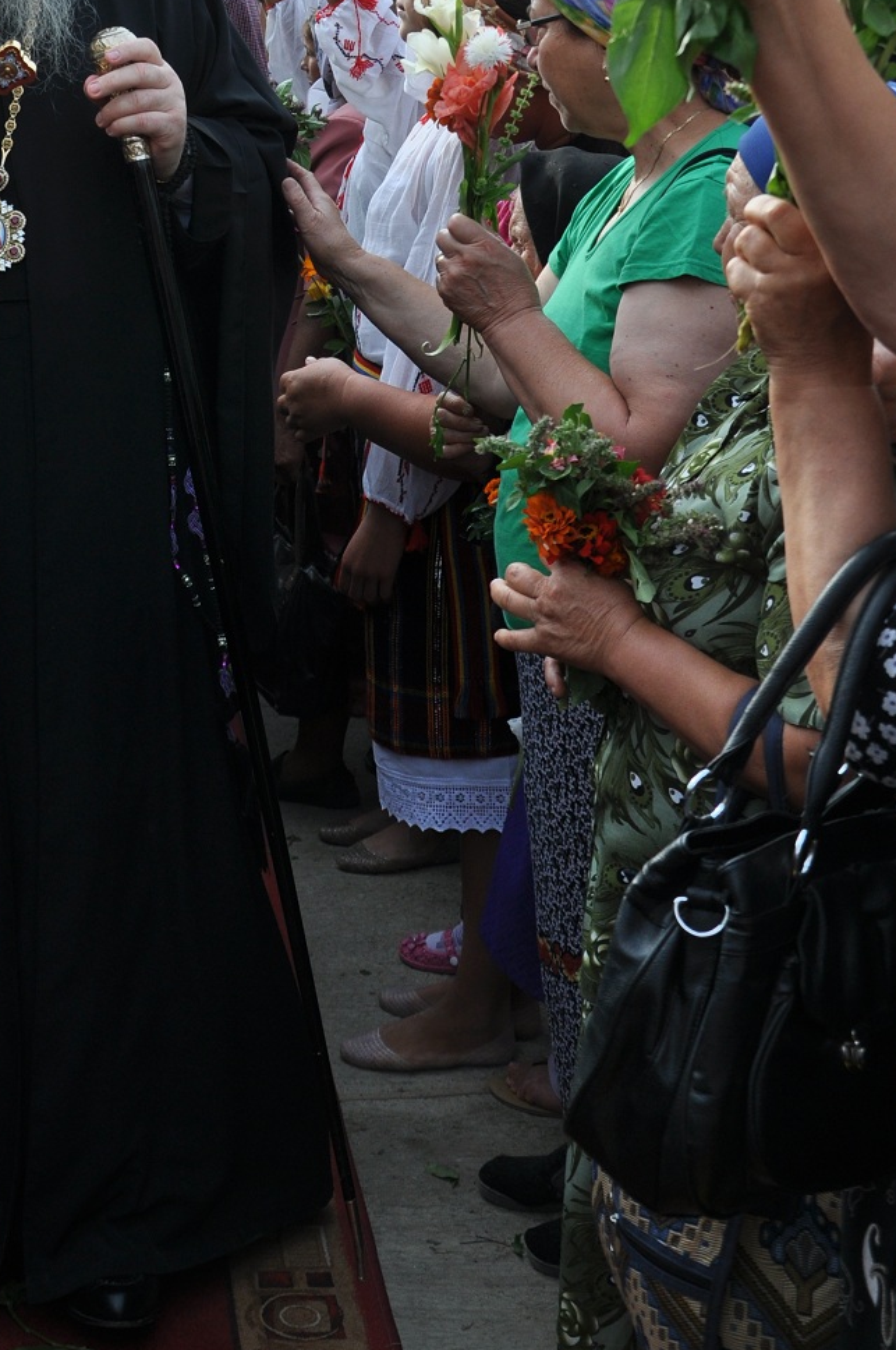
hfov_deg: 19.2
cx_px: 169
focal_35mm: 70
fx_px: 2617
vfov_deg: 27.8
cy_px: 137
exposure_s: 1/500
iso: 200
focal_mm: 25
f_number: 5.6
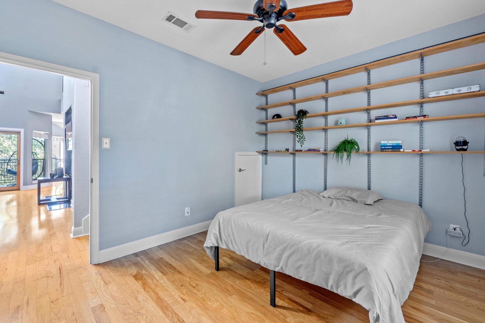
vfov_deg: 77.3
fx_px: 202
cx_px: 242
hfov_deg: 100.4
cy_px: 162
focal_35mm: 15
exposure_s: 13
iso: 250
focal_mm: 10
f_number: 11
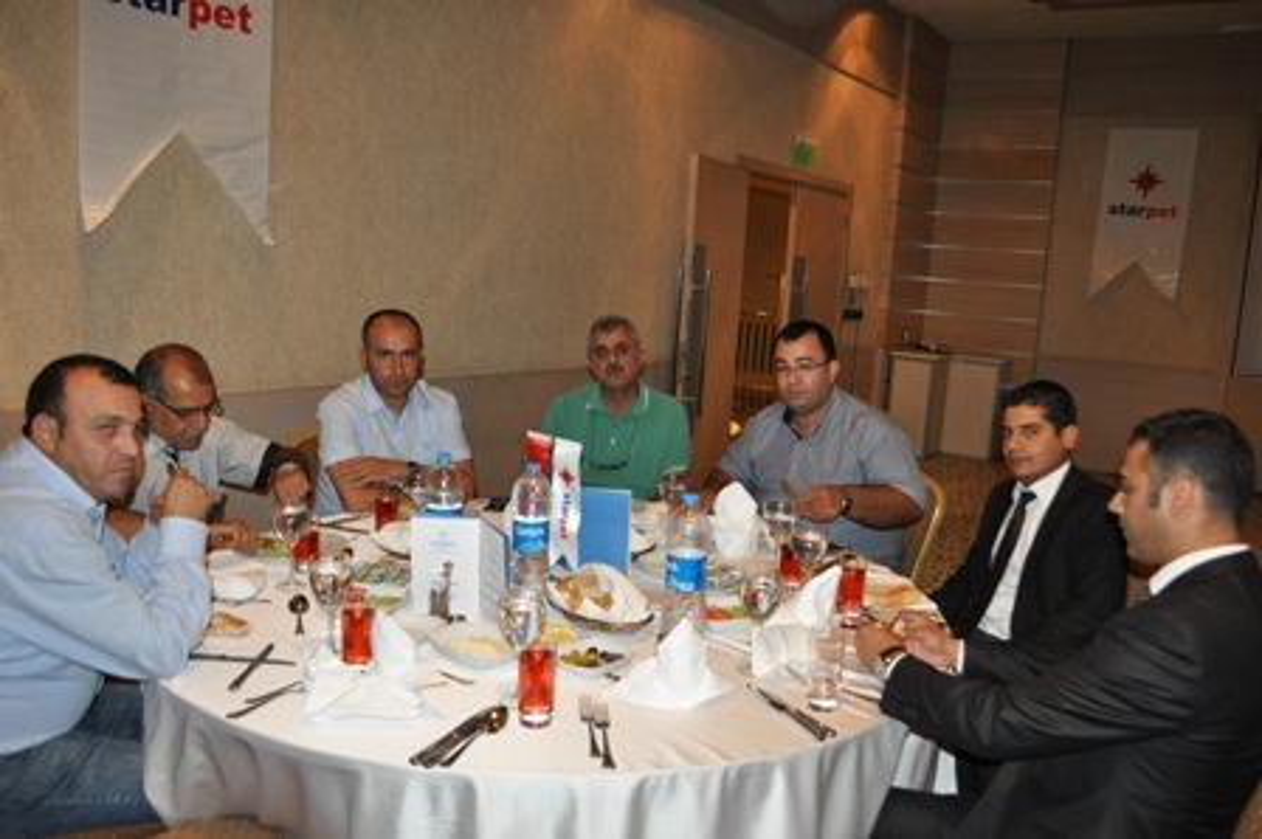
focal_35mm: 30
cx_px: 631
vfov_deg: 43.5
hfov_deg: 62.0
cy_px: 420
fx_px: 1051
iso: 800
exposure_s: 1/60
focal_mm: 20
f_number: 3.8
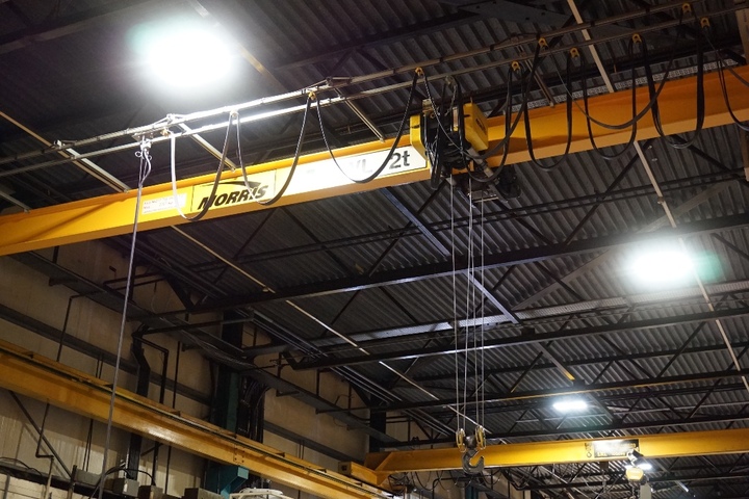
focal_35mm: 46
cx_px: 374
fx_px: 967
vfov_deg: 28.9
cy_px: 250
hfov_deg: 42.3
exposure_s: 1/50
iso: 3200
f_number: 5
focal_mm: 31
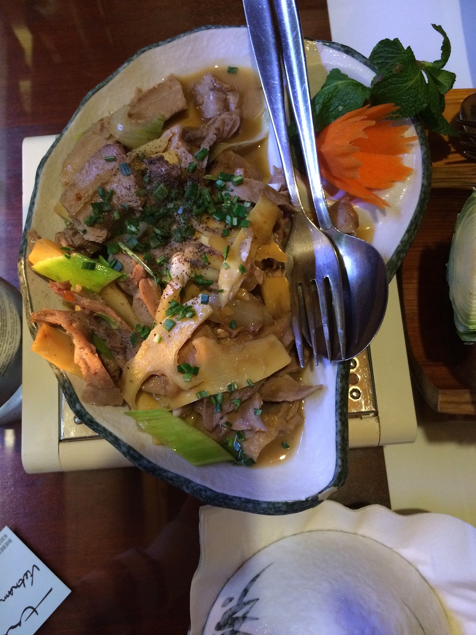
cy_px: 318
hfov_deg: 48.2
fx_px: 532
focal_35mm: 29
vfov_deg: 61.7
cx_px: 238
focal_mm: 4.15
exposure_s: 1/20
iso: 250
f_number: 2.2
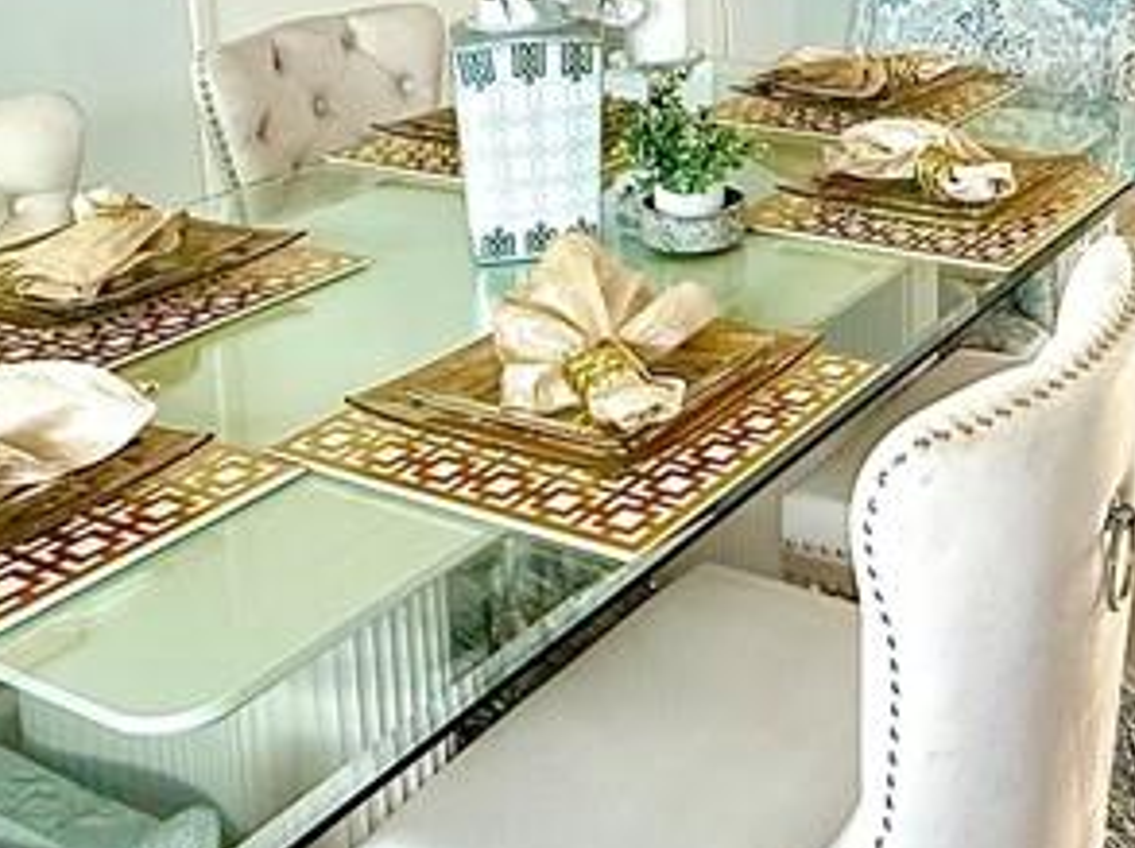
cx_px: 965
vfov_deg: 27.4
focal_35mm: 49
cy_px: -54
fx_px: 1605
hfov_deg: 37.1
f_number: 2.2
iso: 125
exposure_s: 1/120
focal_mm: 2.22
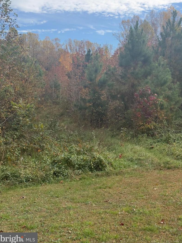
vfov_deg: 38.9
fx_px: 344
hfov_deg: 29.7
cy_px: 122
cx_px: 90
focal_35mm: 49
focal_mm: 6.86
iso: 64
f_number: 1.78
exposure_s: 1/1199
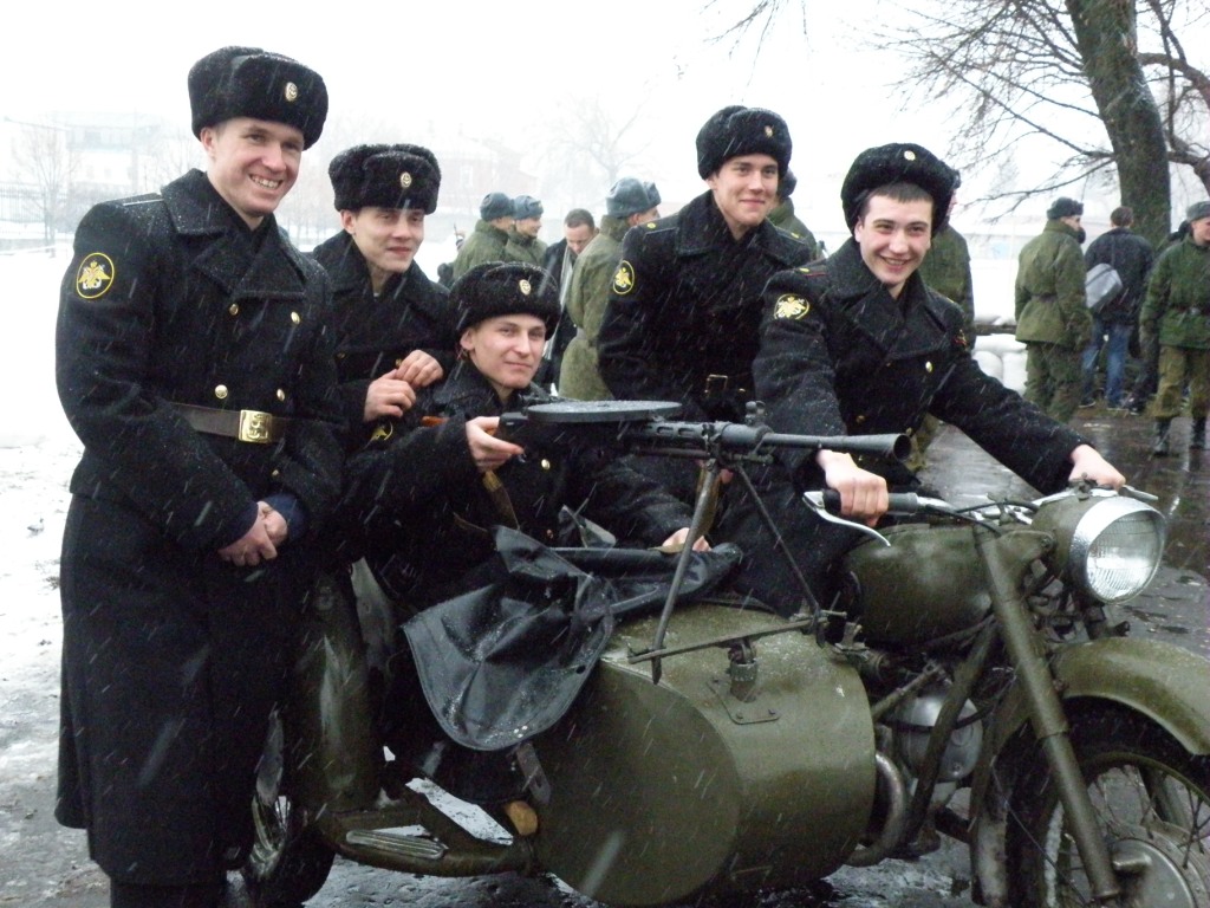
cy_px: 454
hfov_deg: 45.8
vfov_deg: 35.1
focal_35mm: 41
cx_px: 605
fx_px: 1433
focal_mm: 7.32
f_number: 3.3
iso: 800
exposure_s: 1/100
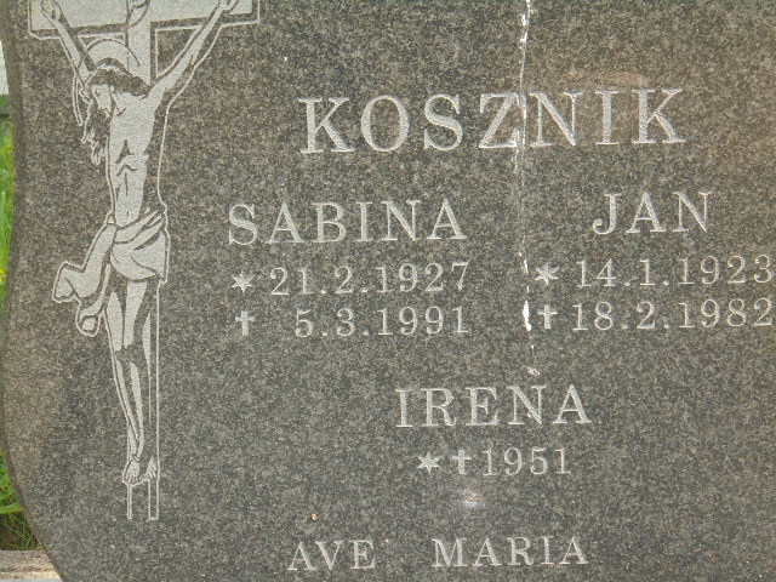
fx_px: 2735
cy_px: 291
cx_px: 388
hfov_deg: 16.1
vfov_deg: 12.1
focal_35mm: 122
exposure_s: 1/125
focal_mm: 21.8
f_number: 5.6
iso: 100
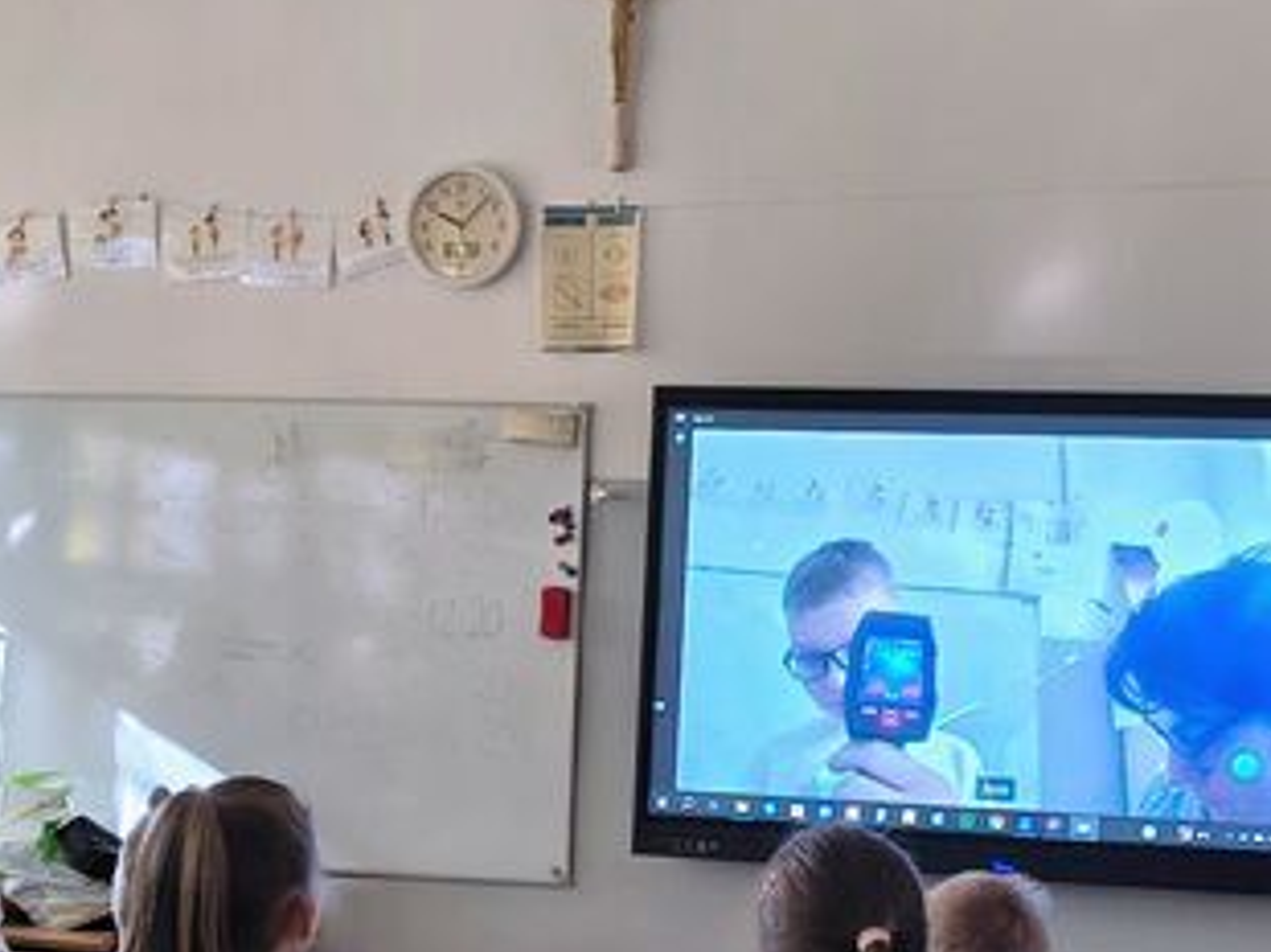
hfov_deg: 25.7
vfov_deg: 19.2
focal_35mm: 76
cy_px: 698
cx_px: 713
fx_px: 2788
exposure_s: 1/100
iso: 437
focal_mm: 5.56
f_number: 1.8
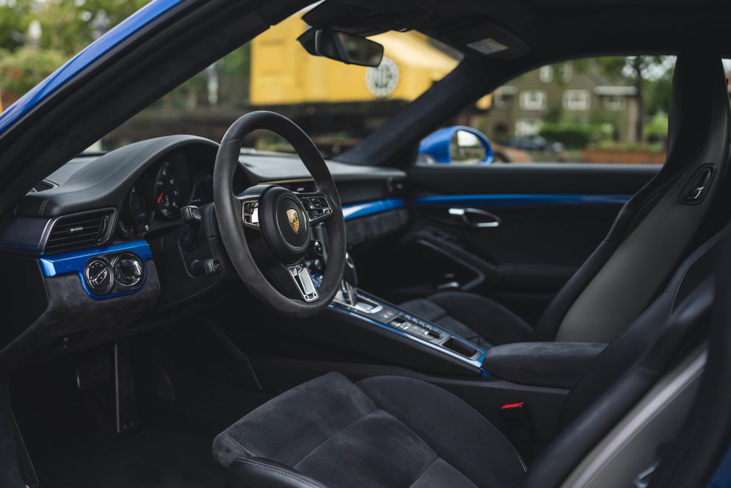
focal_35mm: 36
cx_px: 360
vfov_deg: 36.9
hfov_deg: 53.1
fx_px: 731
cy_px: 246
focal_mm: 35
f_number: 2
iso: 250
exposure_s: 1/500
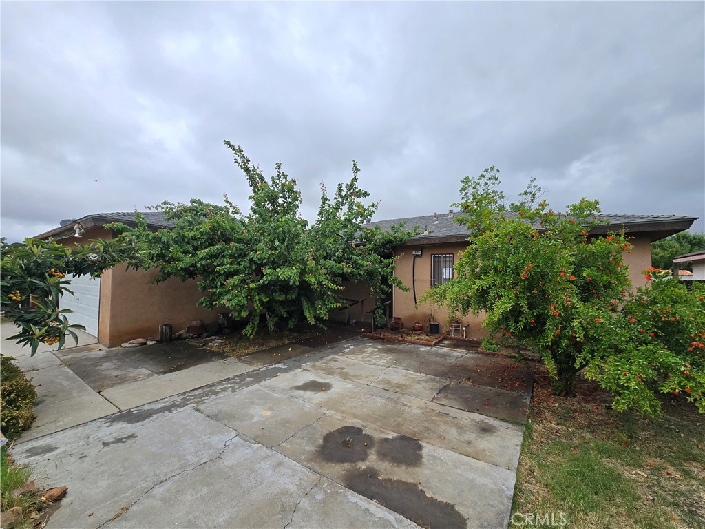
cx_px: 352
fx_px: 265
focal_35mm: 13
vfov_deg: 89.9
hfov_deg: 106.2
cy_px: 264
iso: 50
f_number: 2.2
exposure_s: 1/1067
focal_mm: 2.2
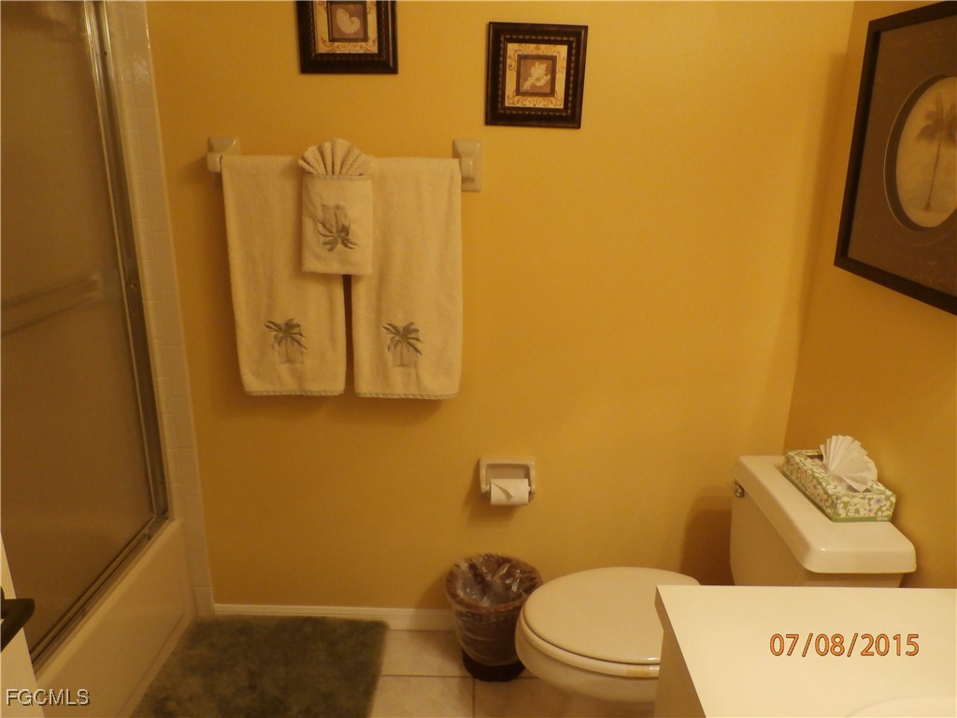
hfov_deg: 69.4
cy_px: 359
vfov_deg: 54.9
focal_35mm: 25
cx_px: 478
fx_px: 691
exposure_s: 1/30
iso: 320
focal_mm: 4.5
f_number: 3
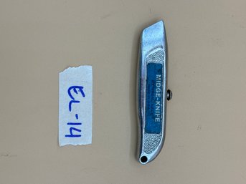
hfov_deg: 36.8
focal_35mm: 52
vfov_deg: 28.0
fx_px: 369
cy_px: 92
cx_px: 123
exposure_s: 1/970
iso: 32
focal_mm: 5.96
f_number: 1.6
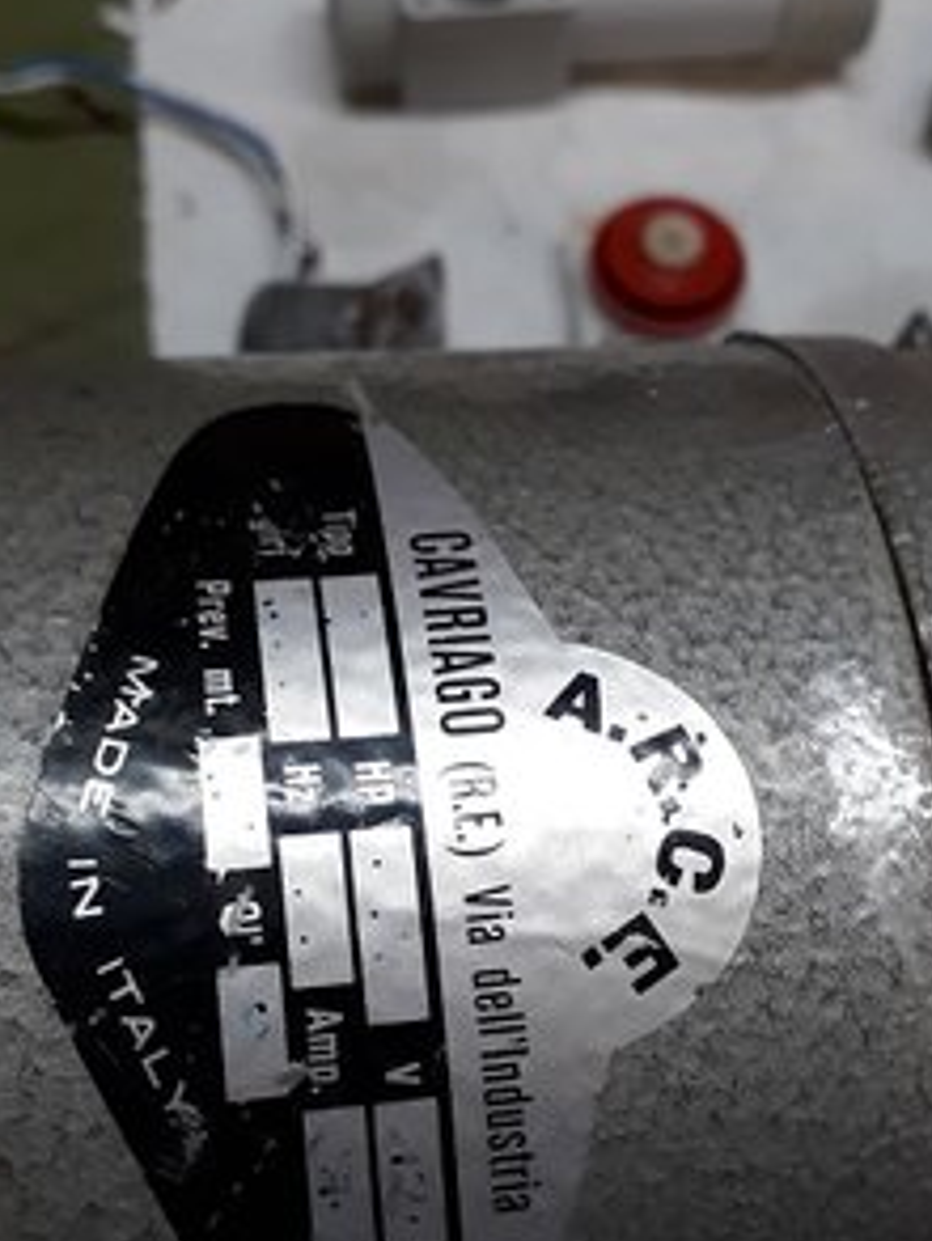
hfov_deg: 31.5
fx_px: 1650
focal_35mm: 46
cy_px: 809
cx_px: 468
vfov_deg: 40.8
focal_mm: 3.6
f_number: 1.9
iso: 64
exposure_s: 1/33
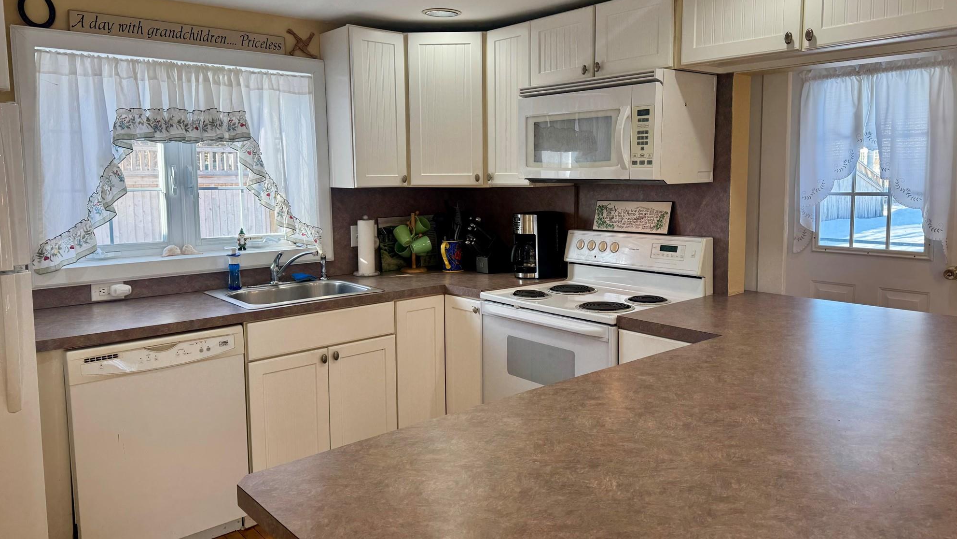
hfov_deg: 69.9
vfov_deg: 42.9
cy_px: 245
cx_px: 485
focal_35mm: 27
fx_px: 685
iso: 64
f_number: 1.78
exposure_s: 1/126
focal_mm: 6.76
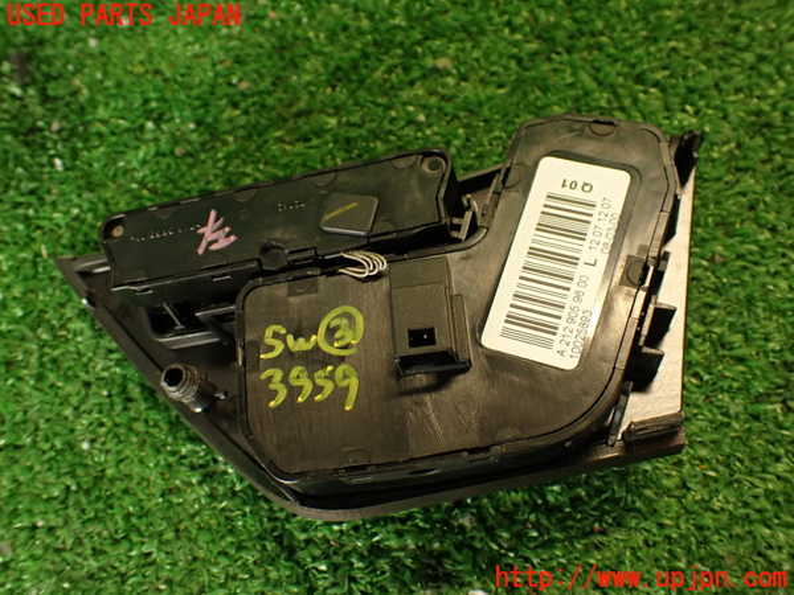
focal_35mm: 32
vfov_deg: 44.2
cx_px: 397
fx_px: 734
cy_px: 298
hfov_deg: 56.8
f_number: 2.4
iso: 250
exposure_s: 1/30
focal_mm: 5.79
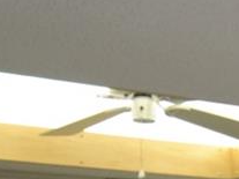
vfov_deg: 10.4
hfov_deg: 13.9
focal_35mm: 134
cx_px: 344
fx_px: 925
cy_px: 333
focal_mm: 12
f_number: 3.8
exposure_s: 1/60
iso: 500
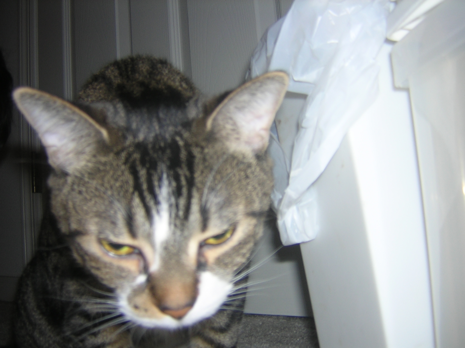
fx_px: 484
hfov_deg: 51.4
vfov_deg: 39.7
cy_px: 174
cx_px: 232
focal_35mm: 36
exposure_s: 1/60.1
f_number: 2.6
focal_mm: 4.7
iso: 100
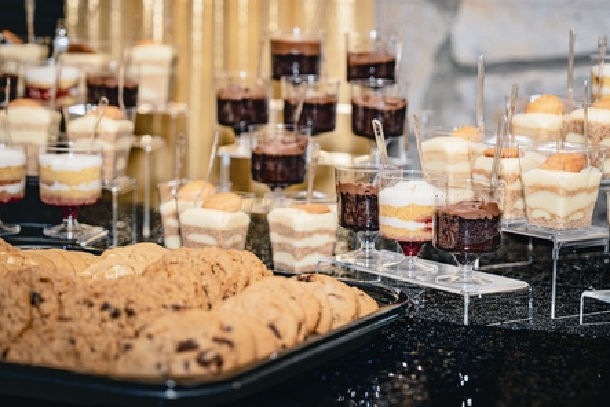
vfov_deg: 14.9
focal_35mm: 92
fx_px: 1560
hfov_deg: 22.1
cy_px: 157
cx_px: 339
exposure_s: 1/125
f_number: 2.8
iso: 200
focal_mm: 68
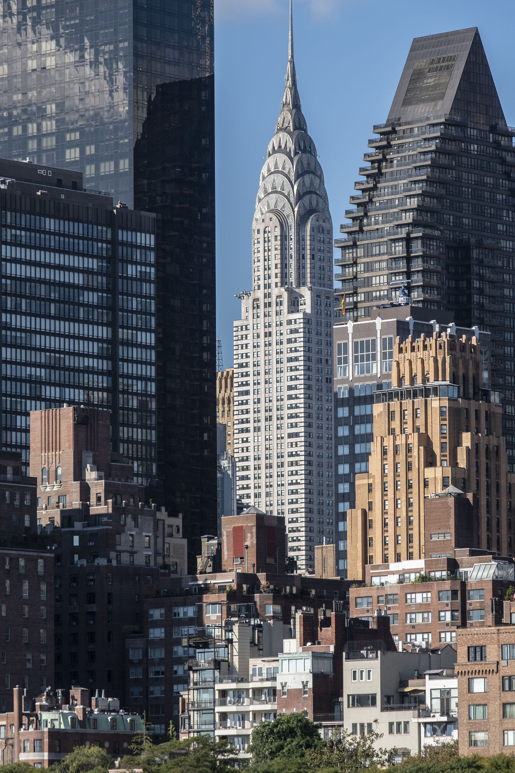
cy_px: 386
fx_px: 4356
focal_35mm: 203
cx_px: 258
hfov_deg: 6.8
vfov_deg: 10.1
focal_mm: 135
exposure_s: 1/160
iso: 200
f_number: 11
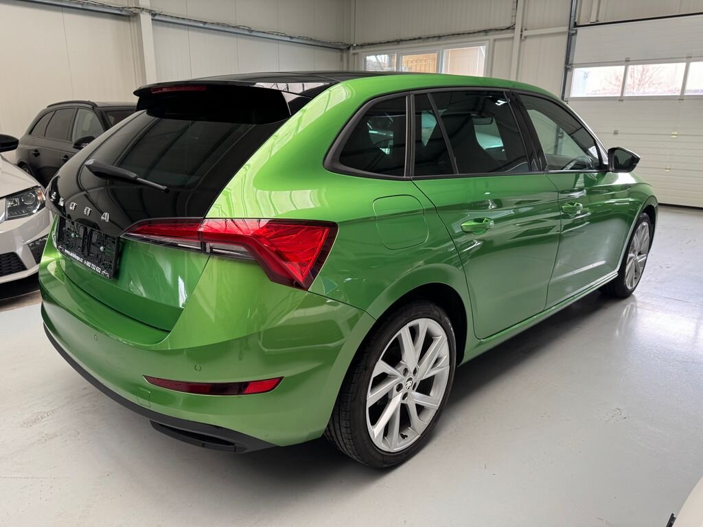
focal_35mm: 24
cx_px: 352
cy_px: 264
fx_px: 487
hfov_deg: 71.6
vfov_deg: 56.8
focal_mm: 6.76
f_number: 1.78
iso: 200
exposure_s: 1/73
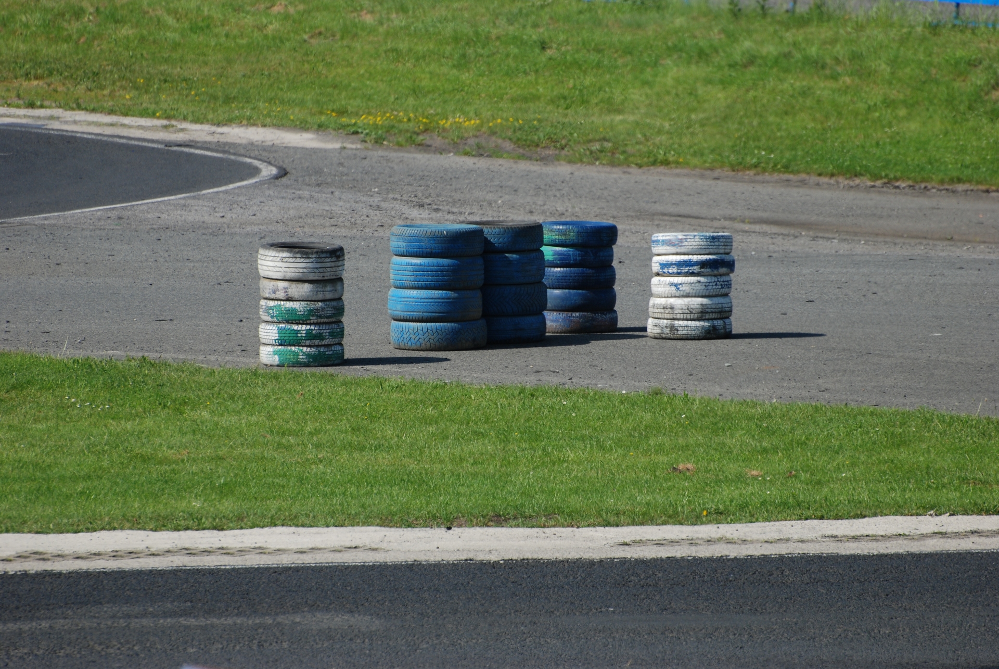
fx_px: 12502
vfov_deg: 3.1
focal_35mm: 450
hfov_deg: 4.6
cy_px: 334
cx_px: 500
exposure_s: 1/800
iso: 200
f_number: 5.6
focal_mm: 300
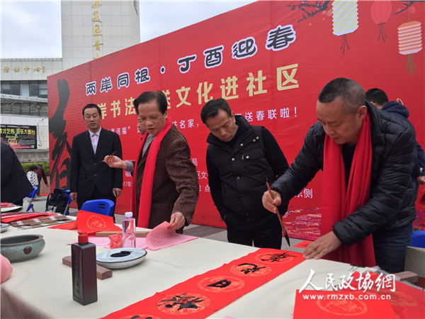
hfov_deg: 61.7
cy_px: 160
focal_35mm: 29
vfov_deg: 48.2
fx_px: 356
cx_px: 212
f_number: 2.2
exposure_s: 1/112
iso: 32
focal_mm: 4.15
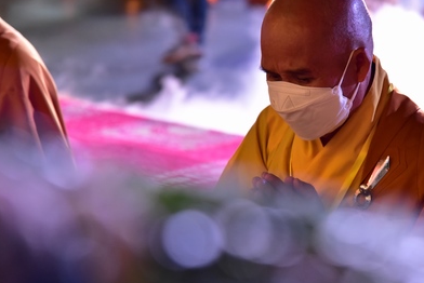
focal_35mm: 199
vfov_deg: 6.9
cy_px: 118
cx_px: 303
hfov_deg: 10.3
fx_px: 2345
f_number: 4
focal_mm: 120
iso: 3200
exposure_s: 1/50
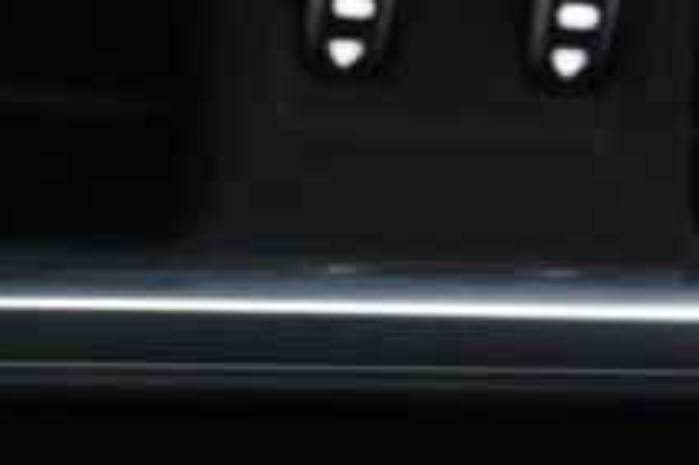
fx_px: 5000
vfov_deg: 5.1
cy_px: 1303
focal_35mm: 258
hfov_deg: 8.0
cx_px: 653
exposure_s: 1/40
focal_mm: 22.5
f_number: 4
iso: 2500
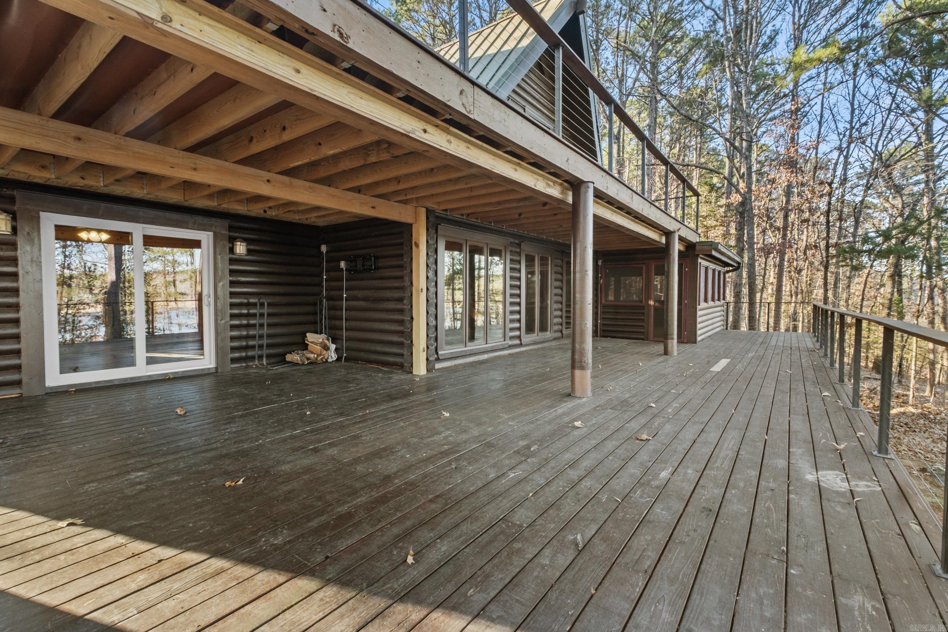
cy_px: 316
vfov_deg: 77.3
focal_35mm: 15
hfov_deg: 100.4
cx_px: 474
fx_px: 395
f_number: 8
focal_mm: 10
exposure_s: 1/5
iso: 200
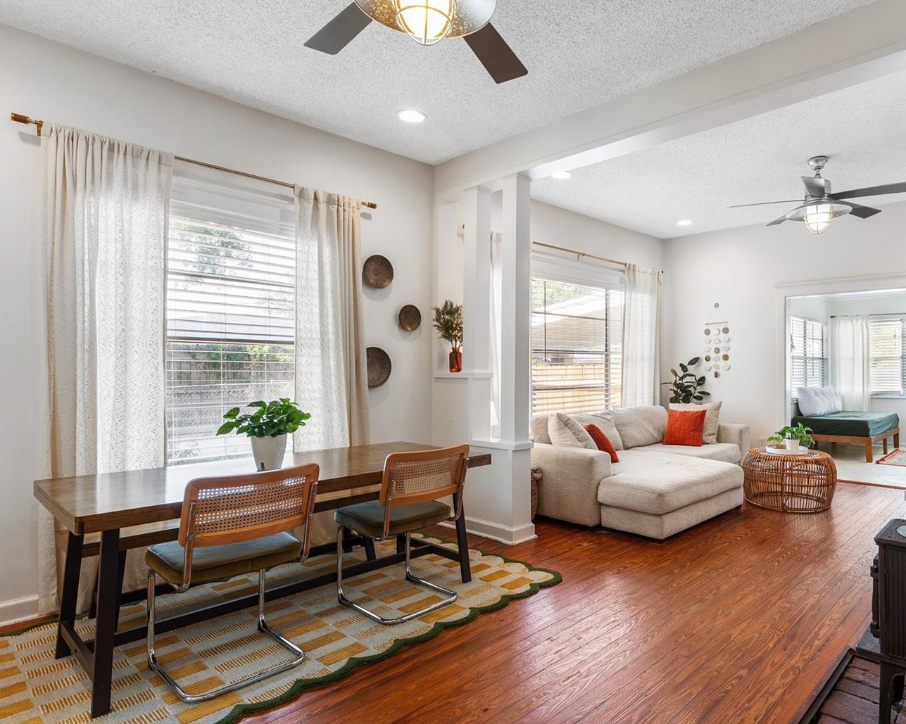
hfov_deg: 76.4
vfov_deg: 65.5
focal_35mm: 21
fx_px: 563
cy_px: 360
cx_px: 561
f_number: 8
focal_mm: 12
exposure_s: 1/3
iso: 160
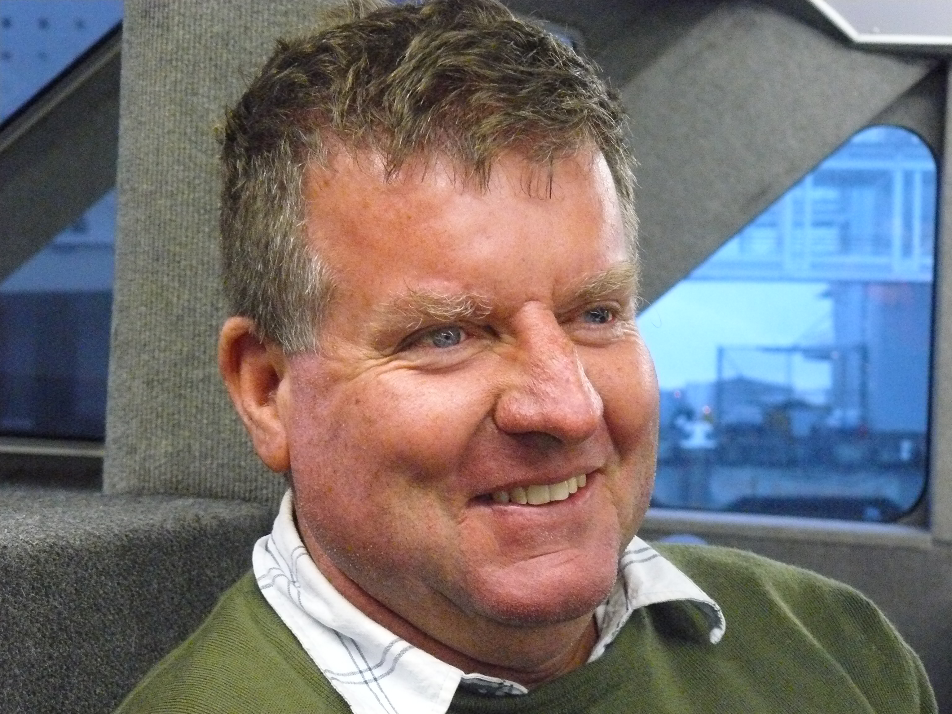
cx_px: 476
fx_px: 2200
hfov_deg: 24.4
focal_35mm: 80
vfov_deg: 18.4
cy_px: 357
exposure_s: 1/80
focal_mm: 13.4
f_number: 3.2
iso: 800
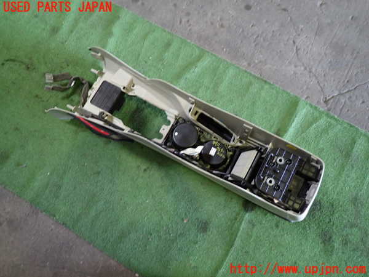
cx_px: 184
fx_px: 266
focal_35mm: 25
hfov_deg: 69.4
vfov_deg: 54.9
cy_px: 138
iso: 250
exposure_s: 1/30
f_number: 2
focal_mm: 4.5
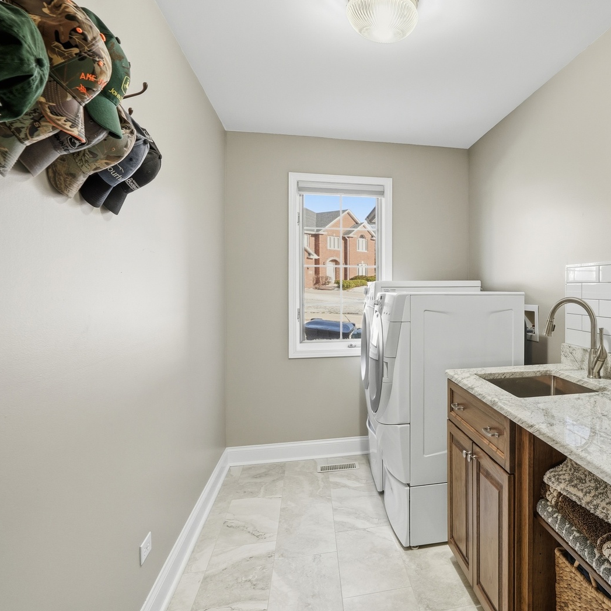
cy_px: 296
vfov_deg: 62.9
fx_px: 499
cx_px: 466
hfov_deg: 59.2
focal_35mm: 25
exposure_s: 1/320
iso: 1000
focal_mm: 19
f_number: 8
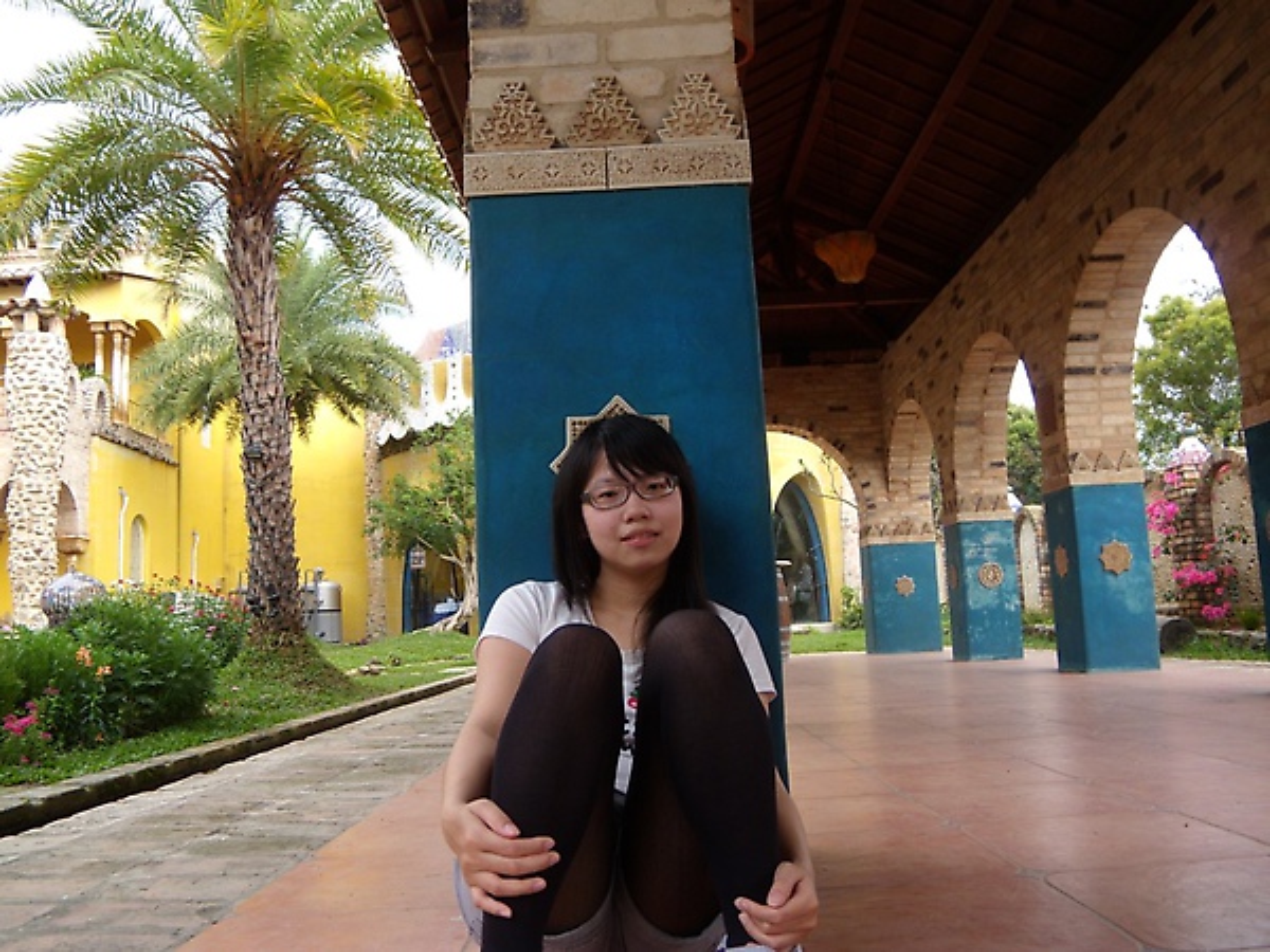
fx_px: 1027
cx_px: 635
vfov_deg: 49.7
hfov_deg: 63.4
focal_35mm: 28
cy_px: 476
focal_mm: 6
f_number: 3.6
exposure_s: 1/160
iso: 100
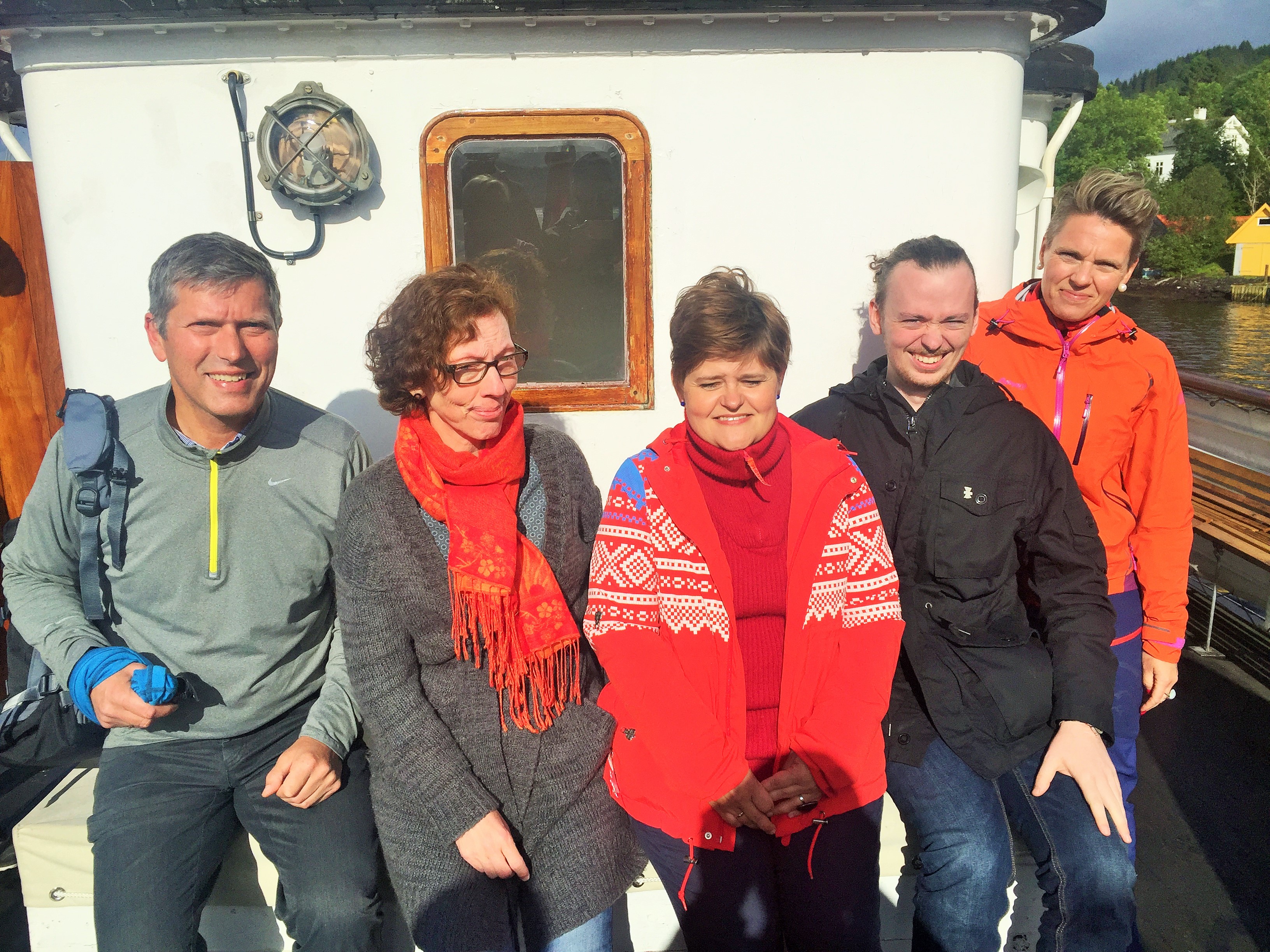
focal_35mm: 29
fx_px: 1064
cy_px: 476
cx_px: 635
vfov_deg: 48.2
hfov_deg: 61.7
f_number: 2.2
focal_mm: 4.15
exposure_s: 1/5650
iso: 32
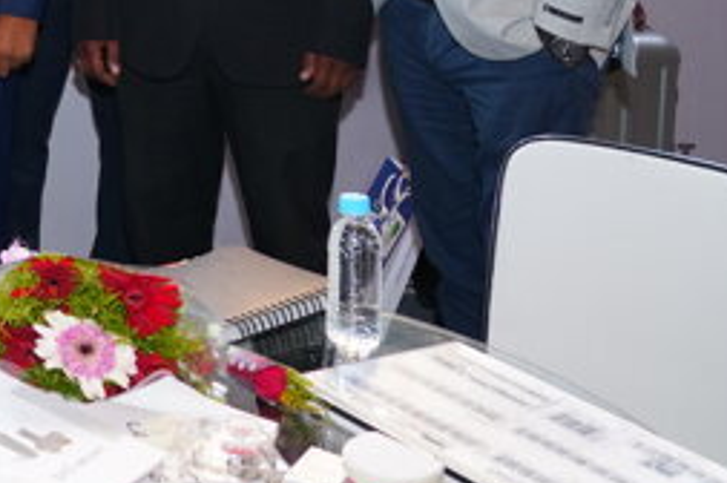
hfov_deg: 19.7
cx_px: -435
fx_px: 1734
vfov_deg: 14.7
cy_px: -243
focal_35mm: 86
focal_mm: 24
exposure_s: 1/160
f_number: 5.6
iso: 1250
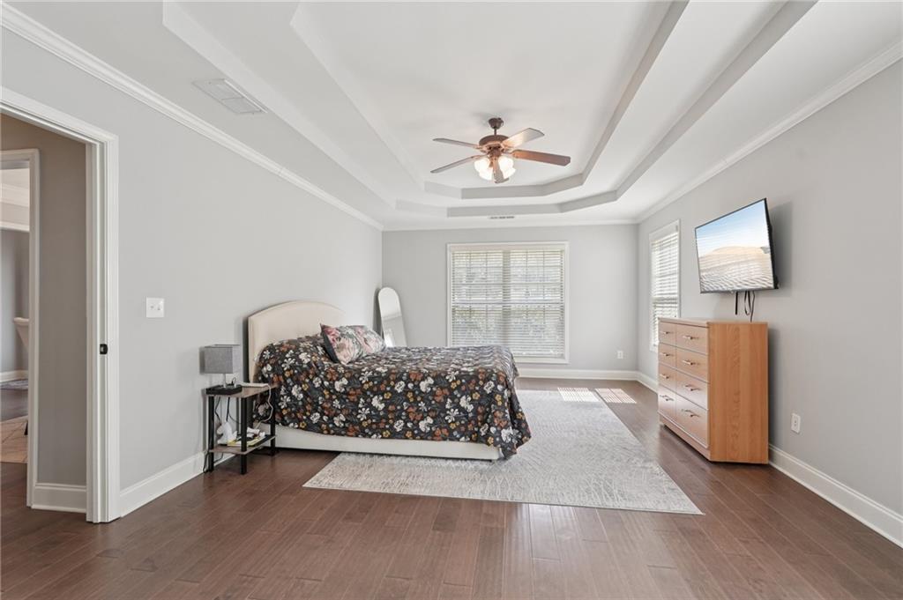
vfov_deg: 73.7
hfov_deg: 96.8
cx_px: 452
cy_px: 300
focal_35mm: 16
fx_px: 401
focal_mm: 16
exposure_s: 1/50
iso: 800
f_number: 8
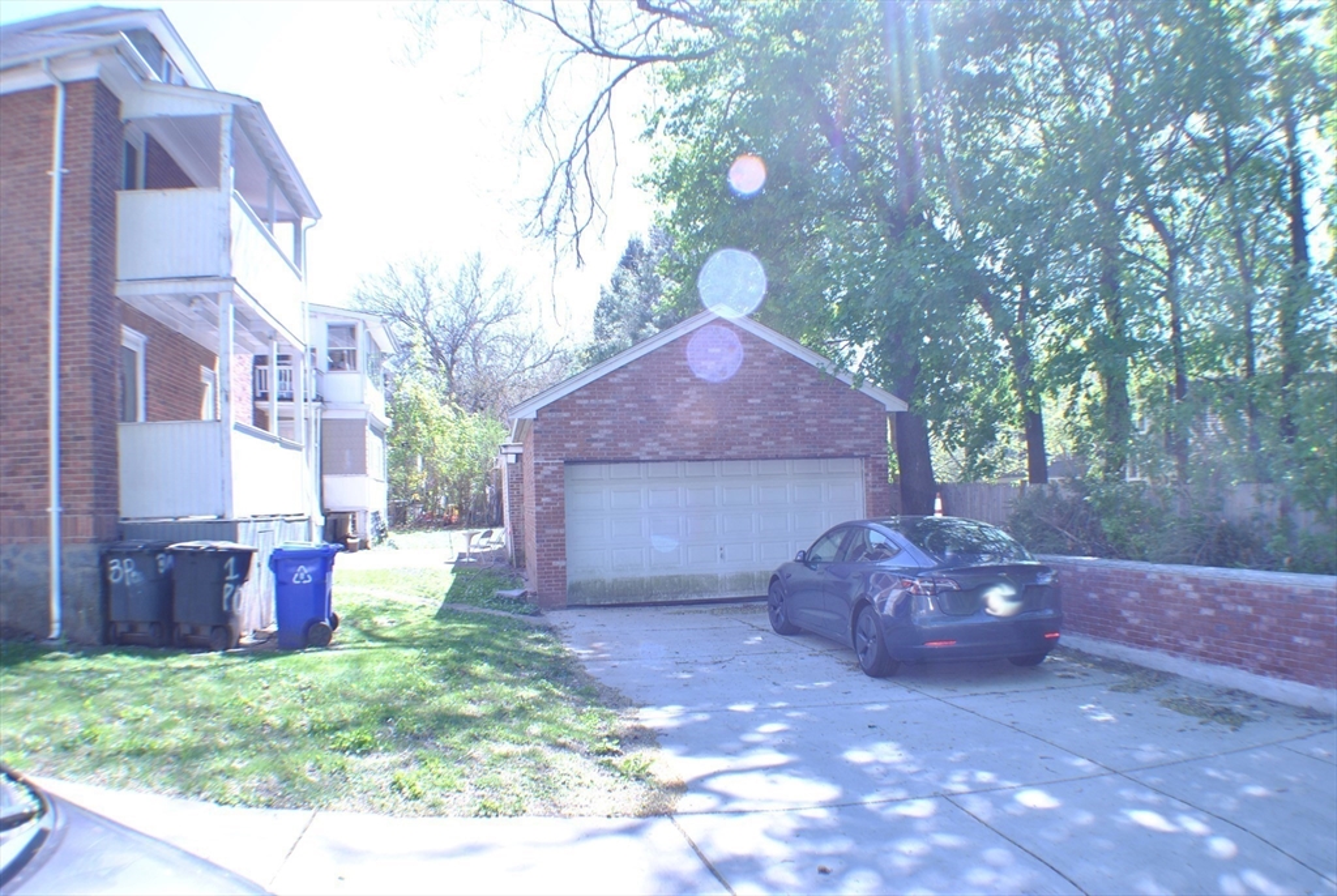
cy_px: 448
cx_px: 668
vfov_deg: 37.0
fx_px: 1339
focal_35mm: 36
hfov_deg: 53.1
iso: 100
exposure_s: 1/100
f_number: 4
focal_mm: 24
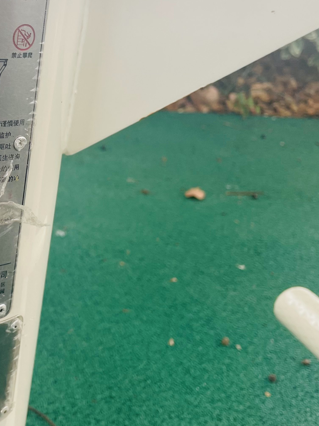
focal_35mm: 52
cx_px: 2
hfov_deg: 26.6
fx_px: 639
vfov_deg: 36.7
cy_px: 182
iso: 32
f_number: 1.6
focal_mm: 4.2
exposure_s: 1/163
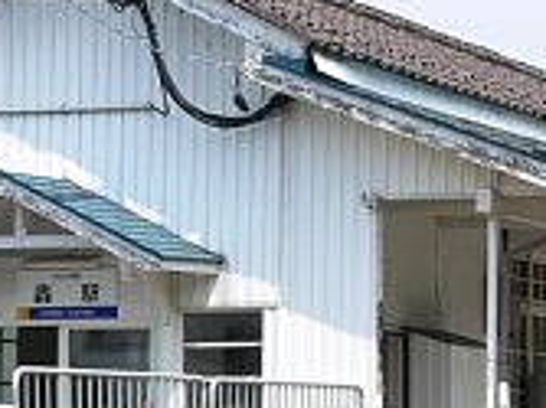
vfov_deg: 7.0
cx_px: 373
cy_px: 300
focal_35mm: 213
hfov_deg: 9.3
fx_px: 3357
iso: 80
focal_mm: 18.8
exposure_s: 1/200
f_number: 5.6
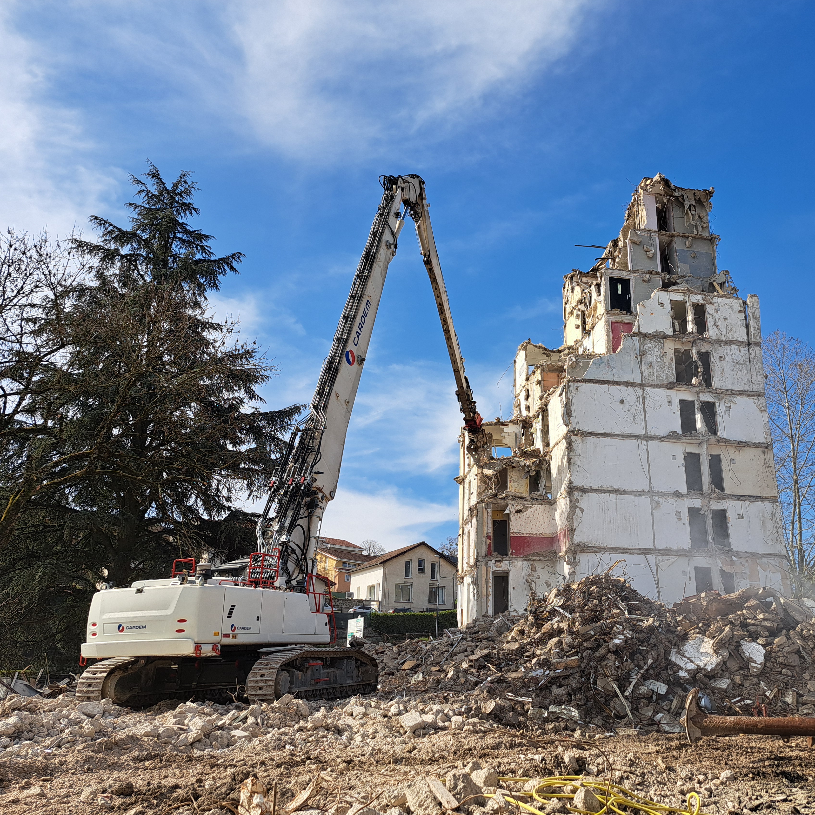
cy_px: 415
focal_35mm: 29
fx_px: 772
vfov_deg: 55.6
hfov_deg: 55.1
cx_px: 502
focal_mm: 5.23
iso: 50
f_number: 1.8
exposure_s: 1/1149
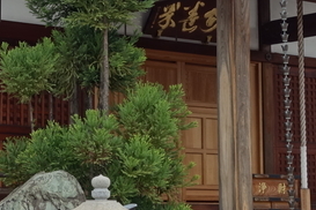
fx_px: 1080
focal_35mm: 123
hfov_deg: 16.5
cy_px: 21
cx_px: 69
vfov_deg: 11.1
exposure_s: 1/125
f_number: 5.6
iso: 125
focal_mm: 10.4
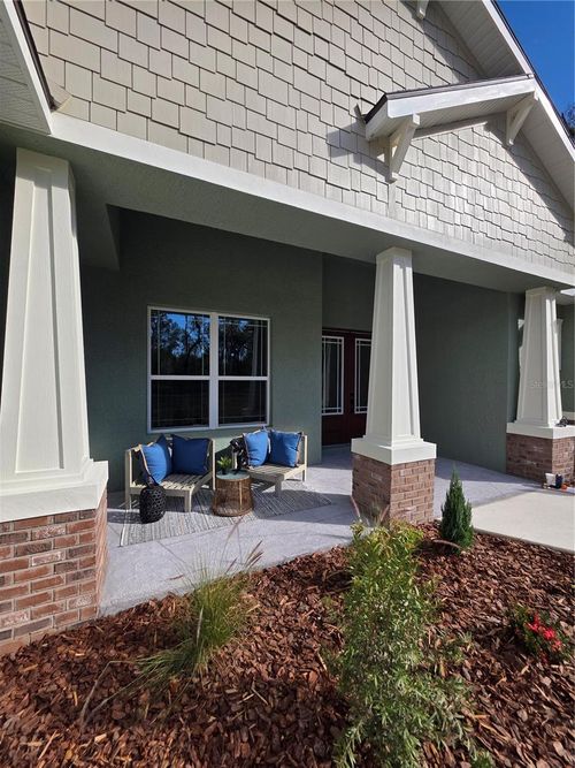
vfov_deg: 106.2
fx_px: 288
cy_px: 384
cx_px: 288
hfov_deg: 89.9
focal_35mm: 13
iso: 40
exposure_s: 1/2192
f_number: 1.9
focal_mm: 2.2
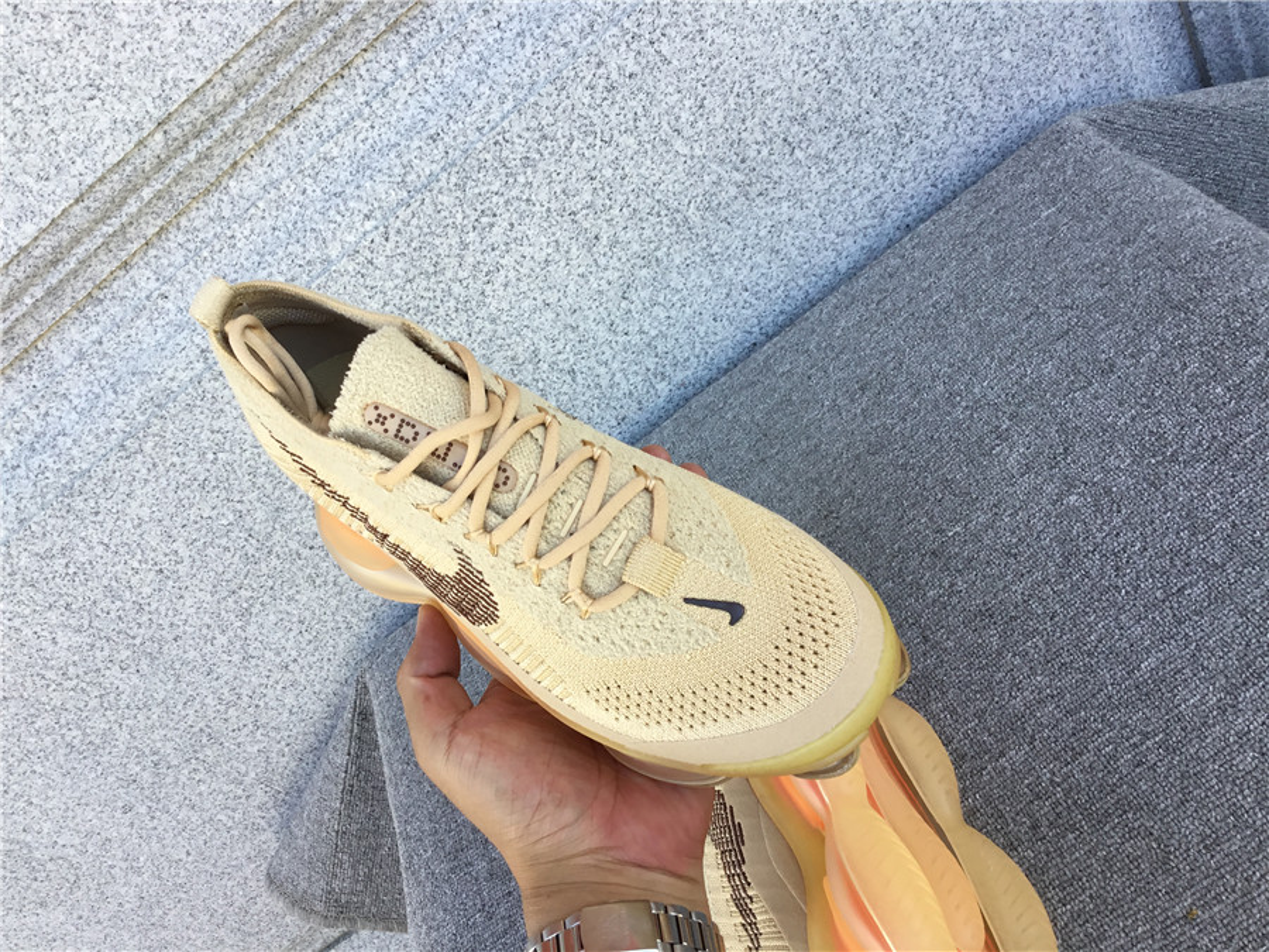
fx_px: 1136
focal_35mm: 31
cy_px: 476
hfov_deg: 58.4
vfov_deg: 45.4
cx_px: 634
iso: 25
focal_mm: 3.3
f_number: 2.4
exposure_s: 1/115
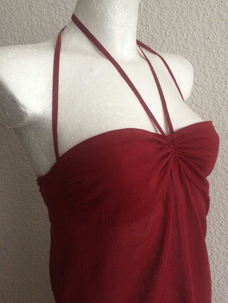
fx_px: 255
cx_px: 114
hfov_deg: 48.2
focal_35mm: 29
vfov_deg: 61.7
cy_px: 152
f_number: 2.2
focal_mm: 4.15
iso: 250
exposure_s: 1/25
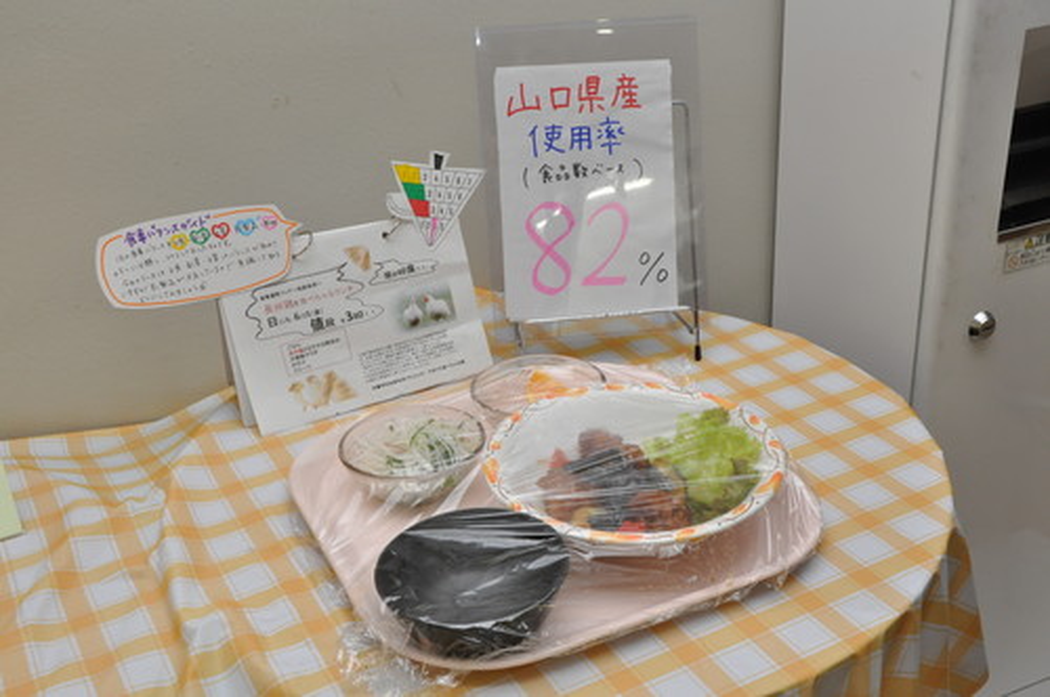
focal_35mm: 40
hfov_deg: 48.0
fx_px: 1180
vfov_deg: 32.9
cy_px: 348
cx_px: 525
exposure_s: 1/30
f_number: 9
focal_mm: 27
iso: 800
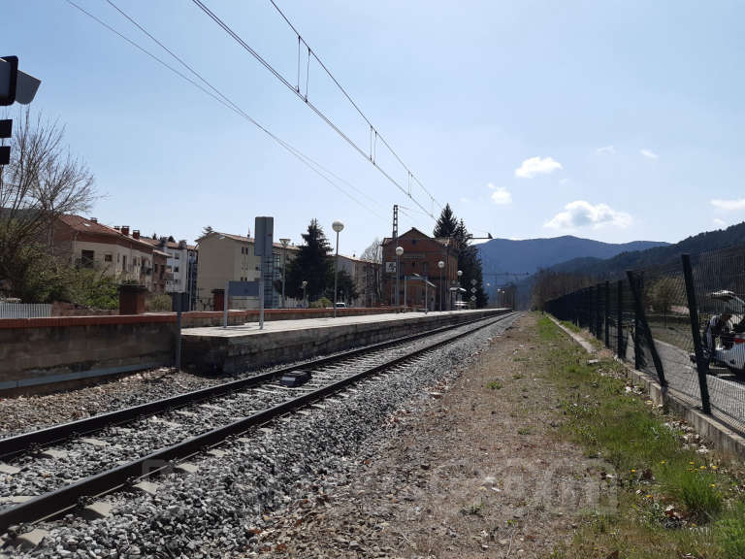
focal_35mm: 26
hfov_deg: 67.3
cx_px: 372
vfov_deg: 53.1
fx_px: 560
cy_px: 280
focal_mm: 3.92
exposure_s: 1/2933
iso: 40
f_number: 1.7
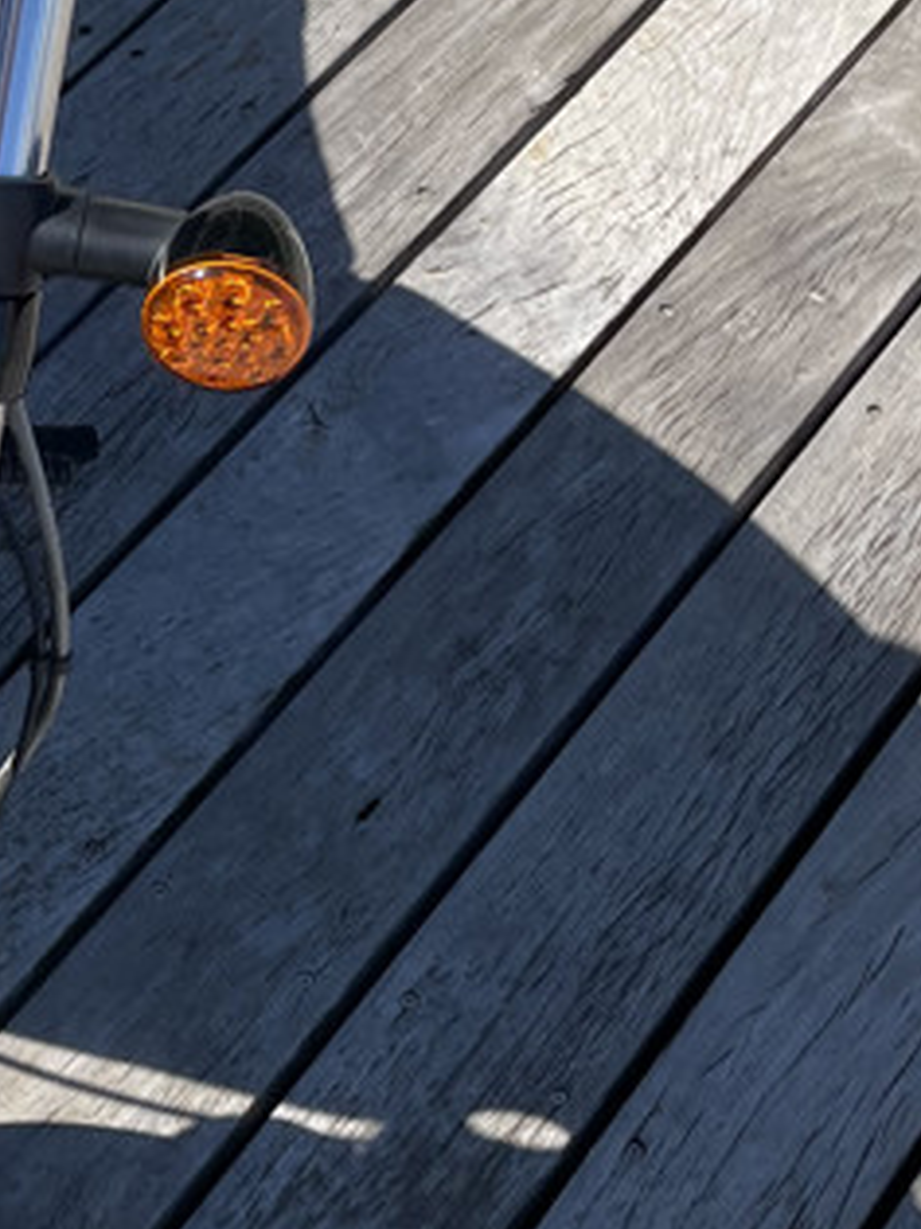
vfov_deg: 22.1
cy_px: 384
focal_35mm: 88
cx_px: -359
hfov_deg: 15.7
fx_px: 3124
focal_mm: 4.2
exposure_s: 1/2132
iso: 32
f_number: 1.6
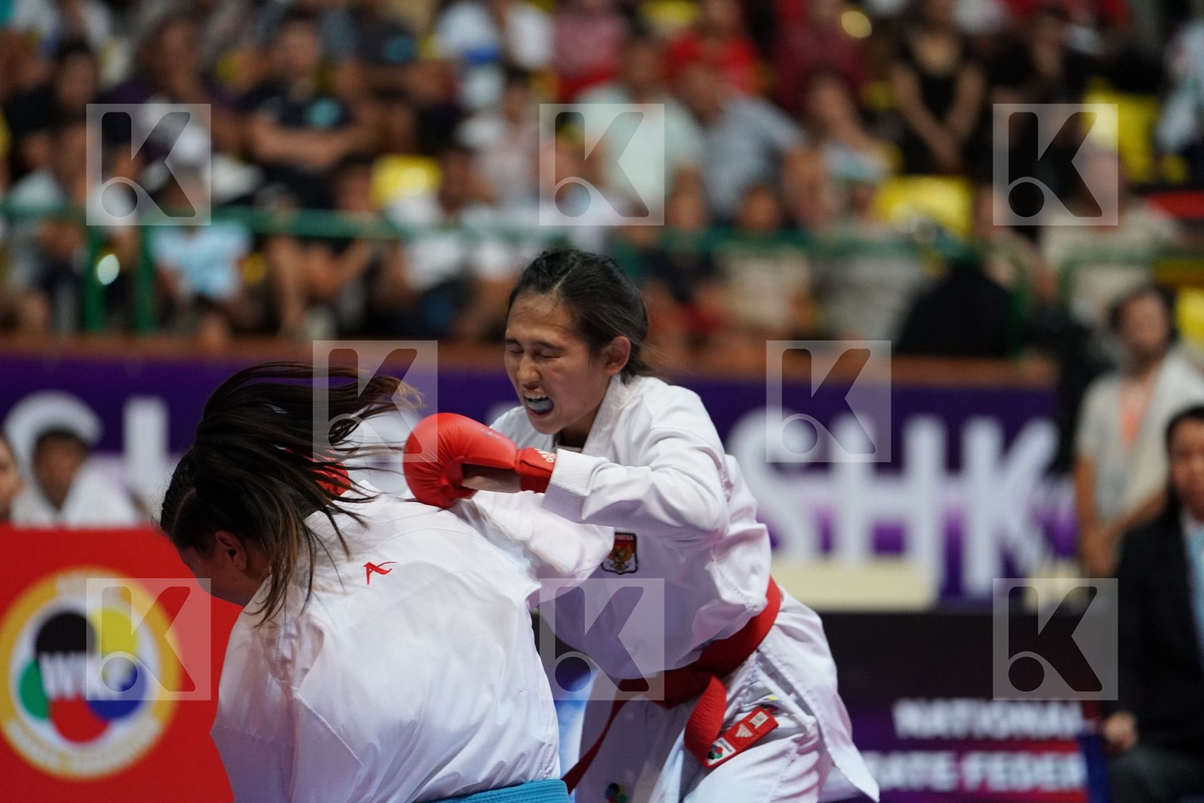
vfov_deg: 6.9
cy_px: 402
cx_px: 602
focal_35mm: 200
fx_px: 6688
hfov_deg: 10.3
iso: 5000
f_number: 2.8
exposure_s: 1/1000
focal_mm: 200
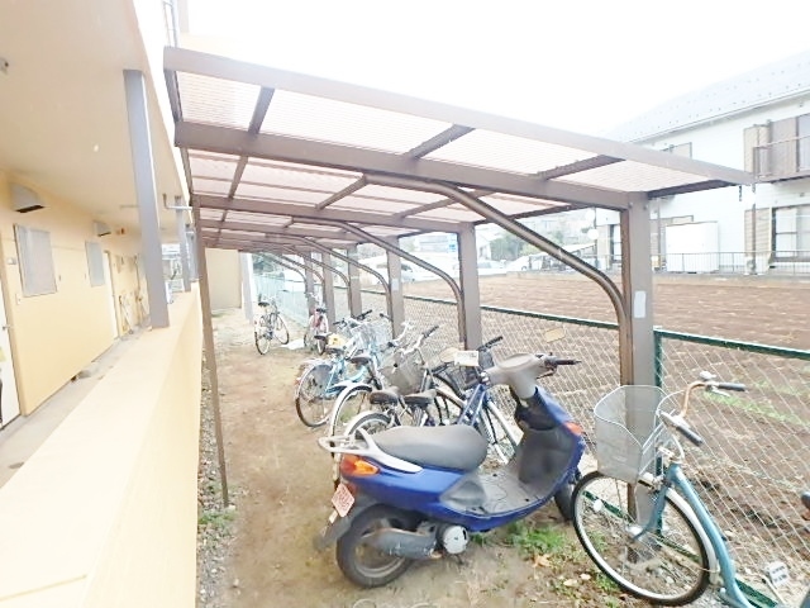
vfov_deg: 63.4
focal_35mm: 21
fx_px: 491
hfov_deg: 79.0
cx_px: 405
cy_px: 304
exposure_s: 1/160
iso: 800
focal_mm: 3.7
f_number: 3.5
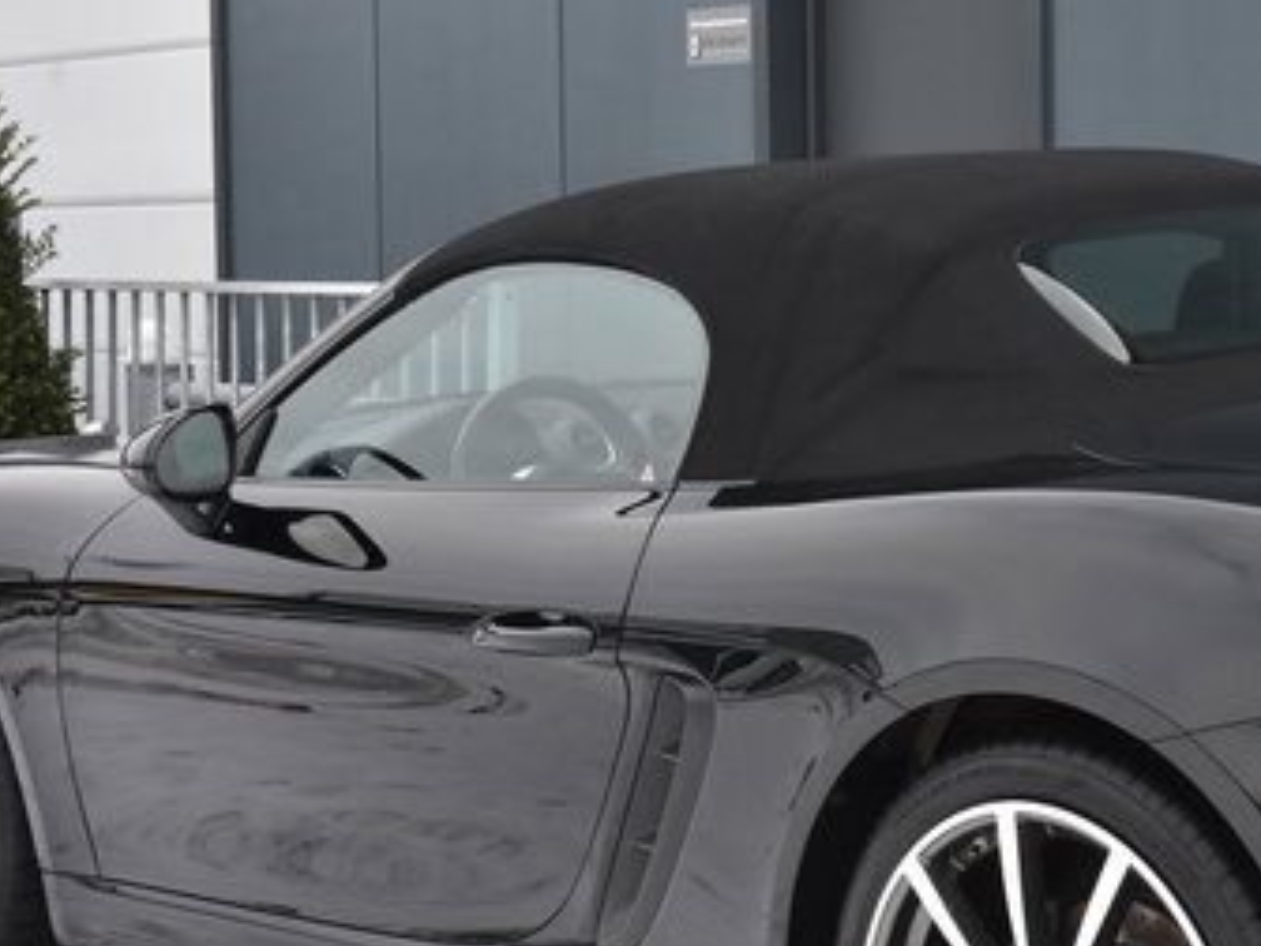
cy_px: 482
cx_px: 1077
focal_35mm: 89
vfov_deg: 16.6
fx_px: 3246
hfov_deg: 21.6
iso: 800
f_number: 8
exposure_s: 1/400
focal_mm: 27
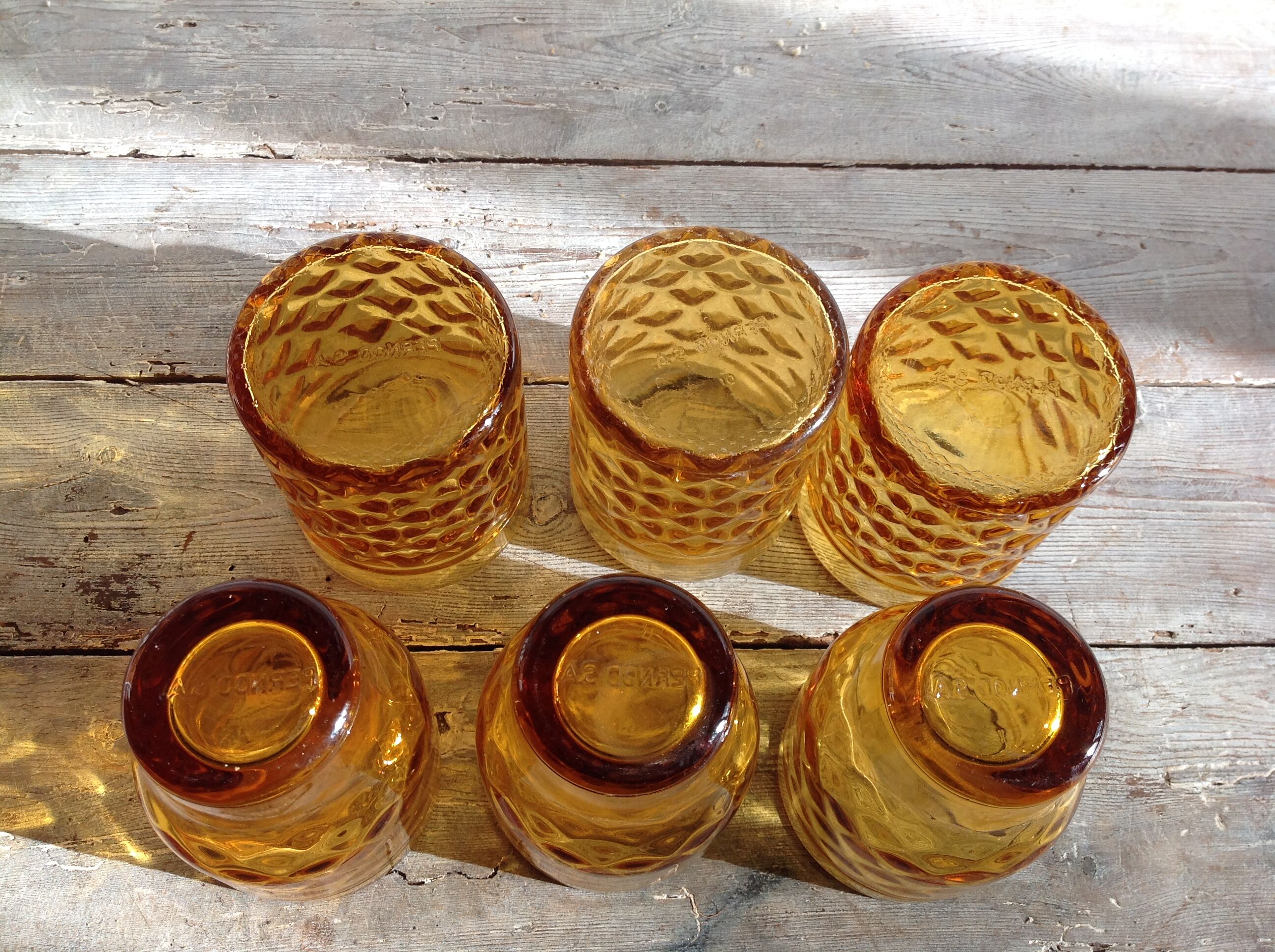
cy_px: 476
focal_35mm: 35
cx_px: 638
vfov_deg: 40.6
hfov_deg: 52.7
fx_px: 1287
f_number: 2.4
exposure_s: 1/200
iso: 50
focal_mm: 4.28
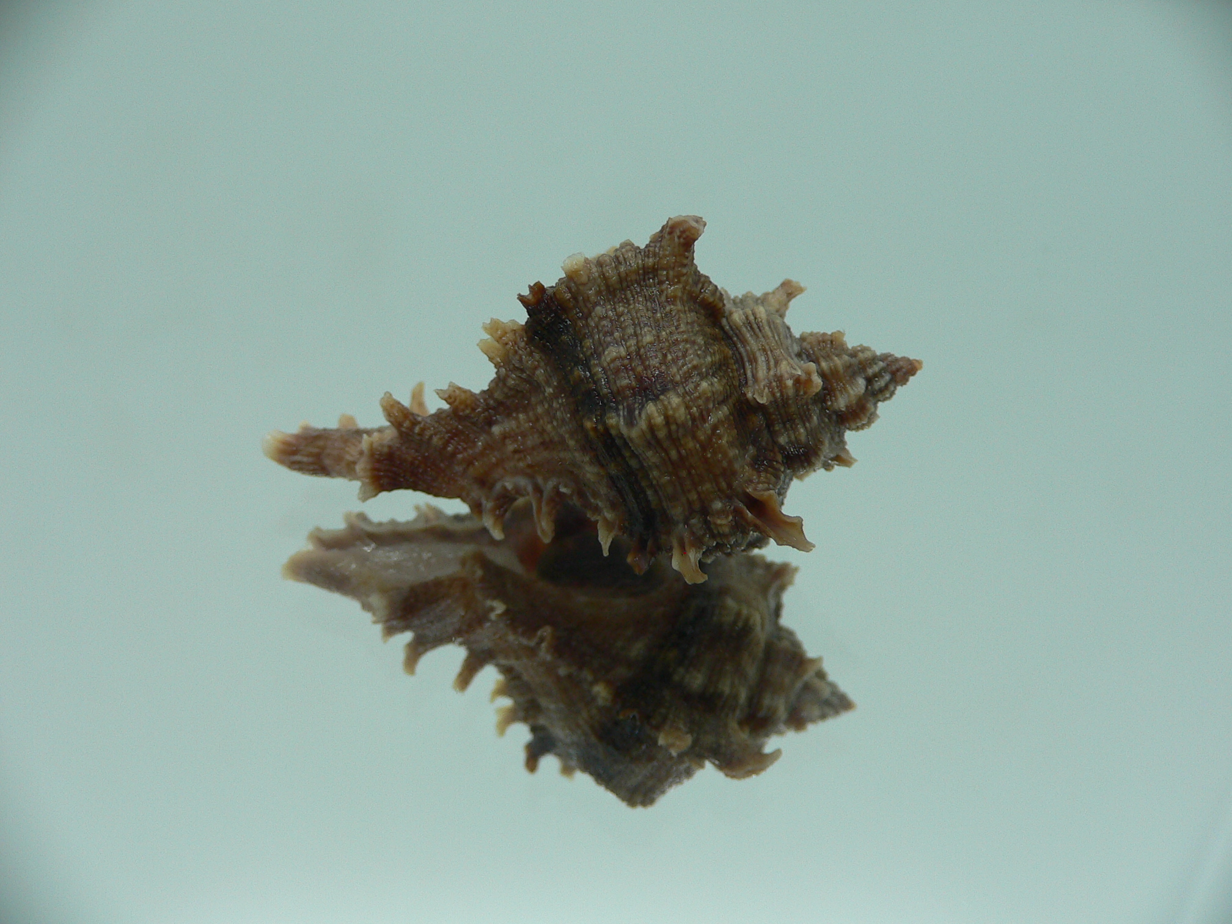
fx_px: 1246
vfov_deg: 40.7
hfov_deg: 52.6
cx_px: 616
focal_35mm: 35
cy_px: 462
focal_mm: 4.6
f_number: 2.8
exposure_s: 1/60
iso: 80
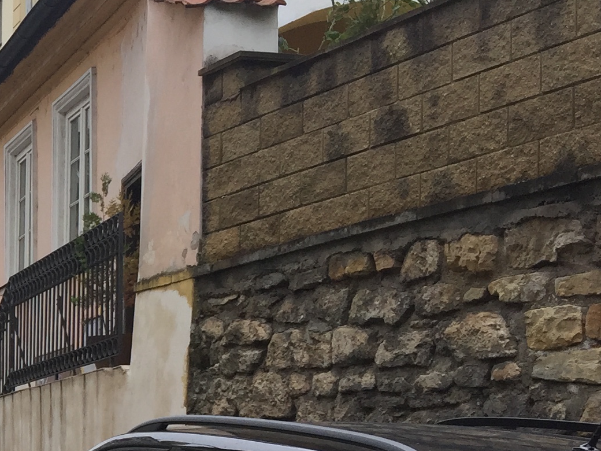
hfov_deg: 18.7
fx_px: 1580
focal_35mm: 91
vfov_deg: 15.9
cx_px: -332
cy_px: 446
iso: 32
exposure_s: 1/240
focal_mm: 4.15
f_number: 2.2
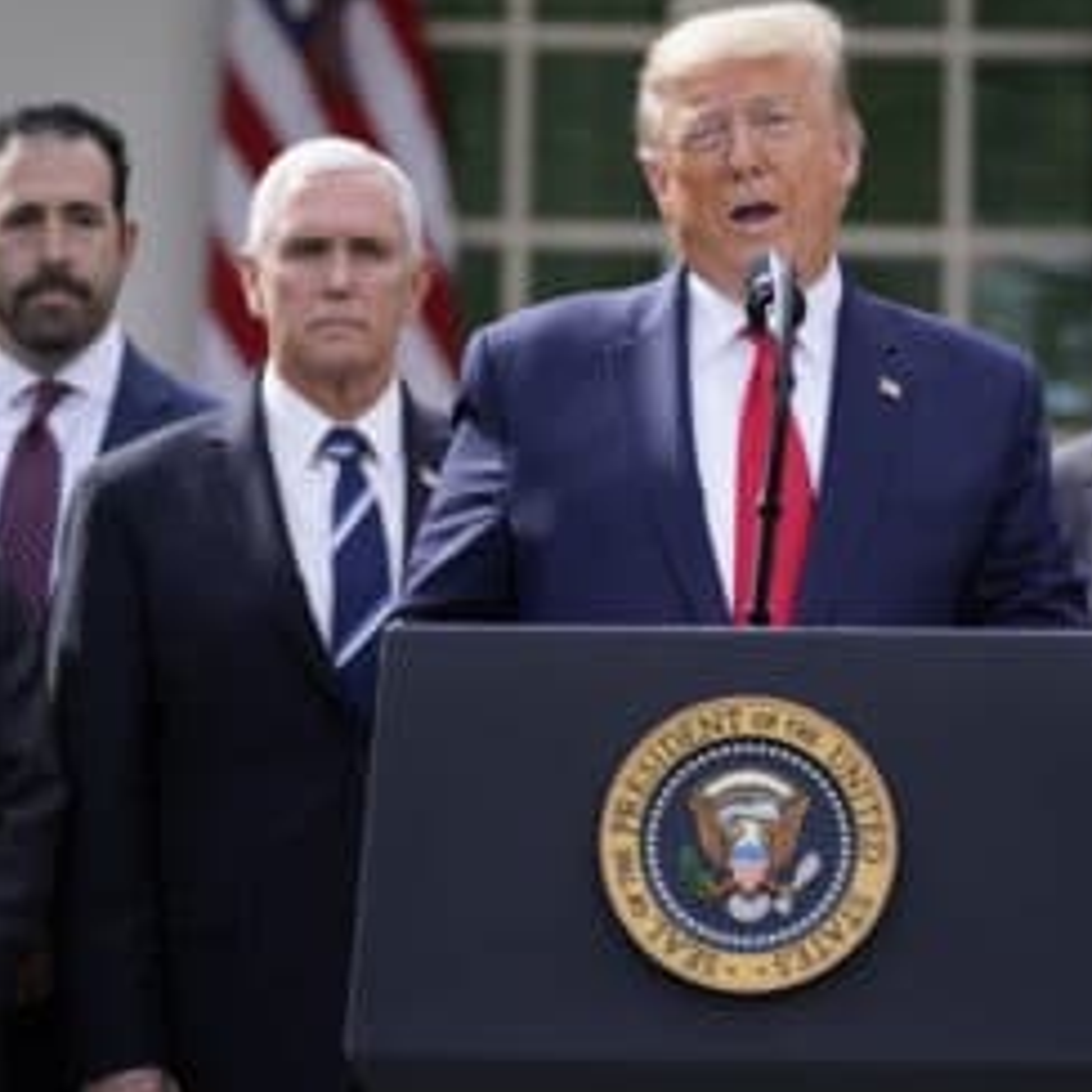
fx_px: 10136
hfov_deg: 6.2
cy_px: 548
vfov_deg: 6.2
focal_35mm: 284
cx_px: 770
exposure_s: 1/2000
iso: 400
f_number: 4
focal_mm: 204
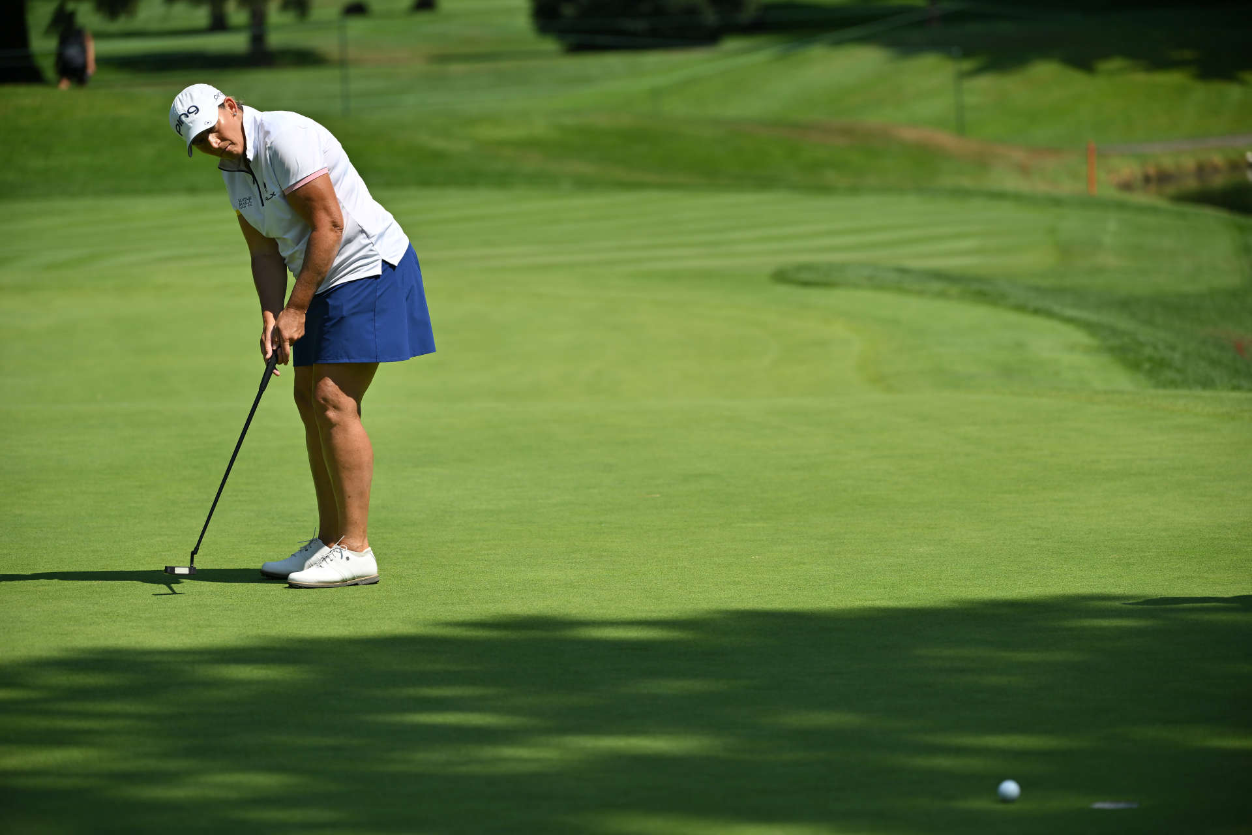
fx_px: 6260
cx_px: 626
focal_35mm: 180
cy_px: 418
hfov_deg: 11.4
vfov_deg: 7.6
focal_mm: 180
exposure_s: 1/2000
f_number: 4
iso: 140
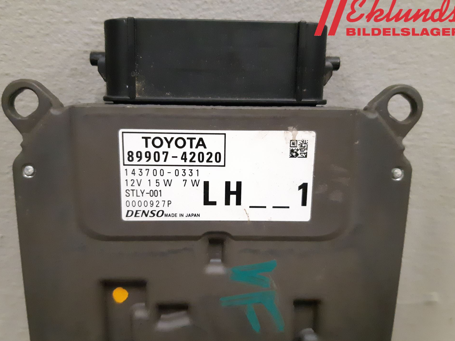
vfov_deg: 49.7
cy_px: 179
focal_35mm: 28
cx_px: 216
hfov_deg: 63.4
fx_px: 368
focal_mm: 3.93
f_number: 1.7
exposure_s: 1/144
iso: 800
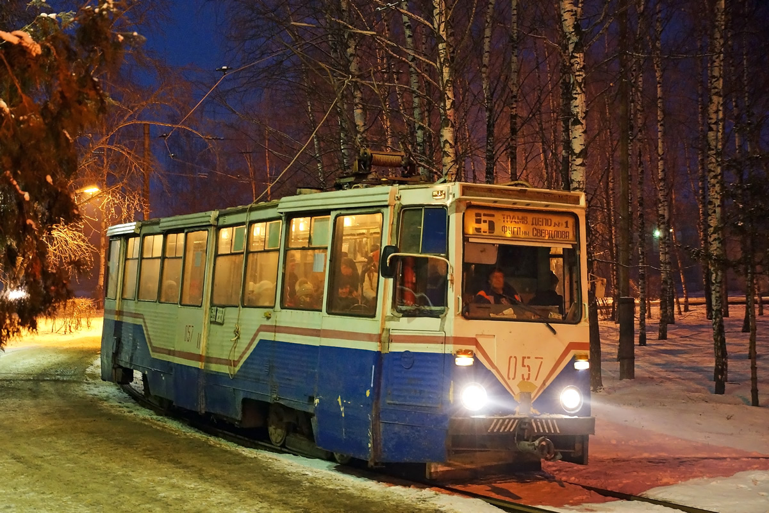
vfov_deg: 22.6
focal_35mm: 60
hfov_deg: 33.4
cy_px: 256
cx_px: 384
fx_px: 1282
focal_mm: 40
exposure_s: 1/4
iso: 800
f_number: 5.6
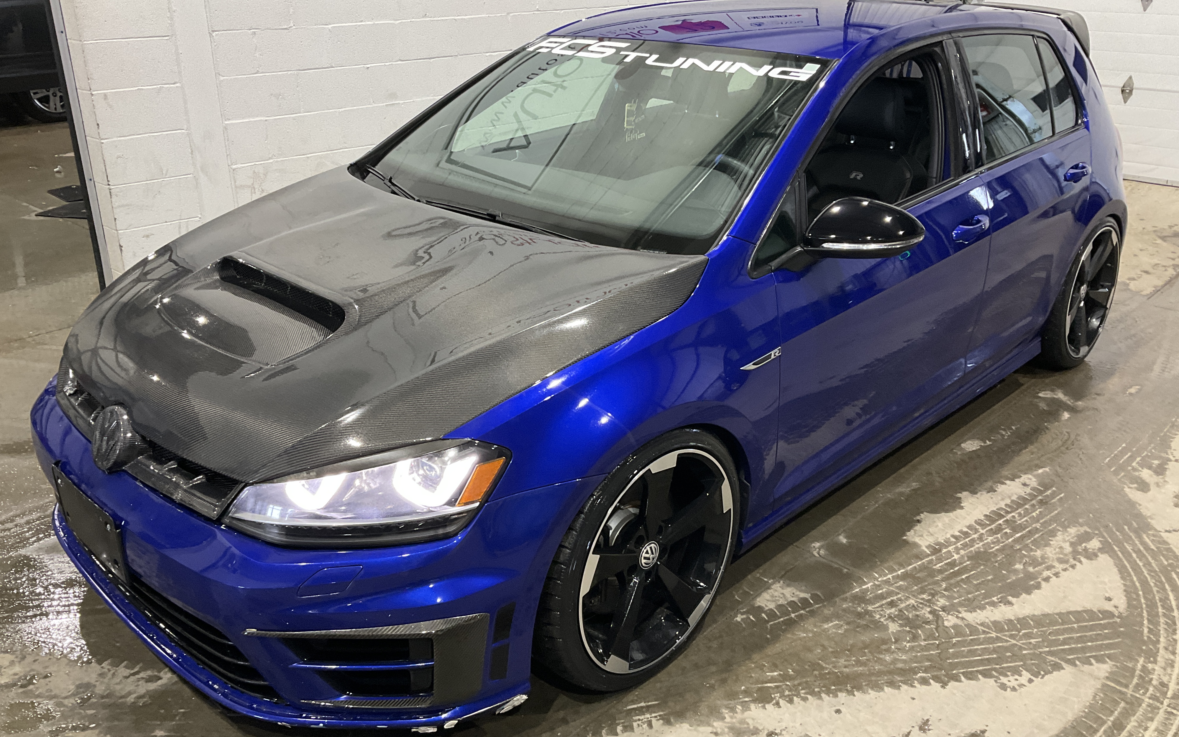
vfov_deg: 40.6
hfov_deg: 61.2
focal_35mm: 31
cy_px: 379
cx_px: 587
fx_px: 996
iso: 100
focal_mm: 3
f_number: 1.8
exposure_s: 1/60
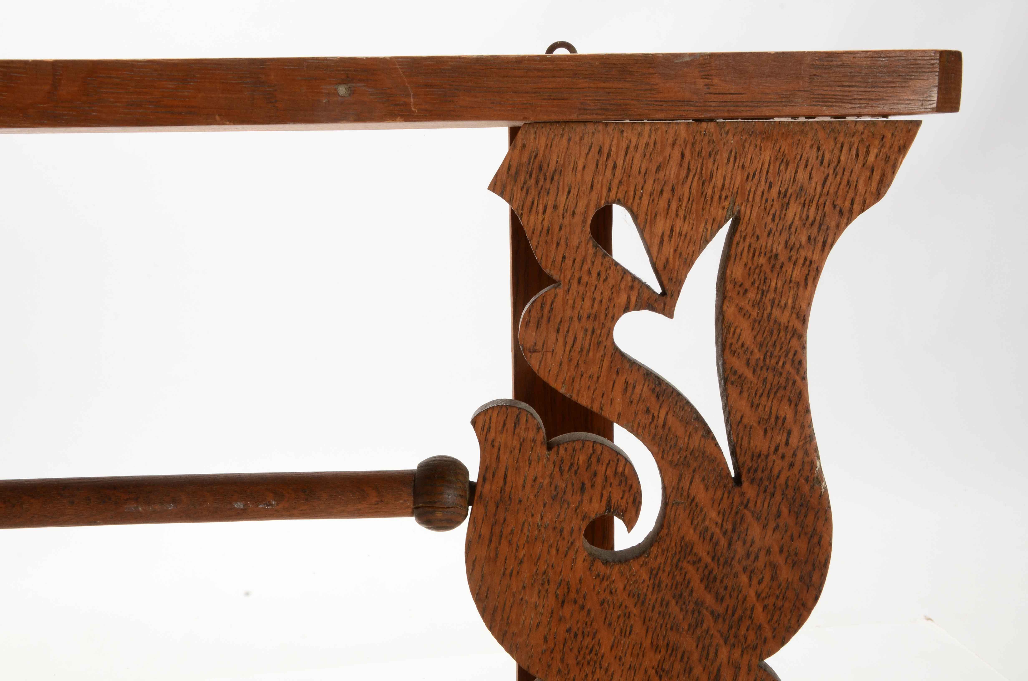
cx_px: 514
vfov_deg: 26.4
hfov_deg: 39.0
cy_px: 340
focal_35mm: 51
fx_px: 1453
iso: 400
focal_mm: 34
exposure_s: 1/160
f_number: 20
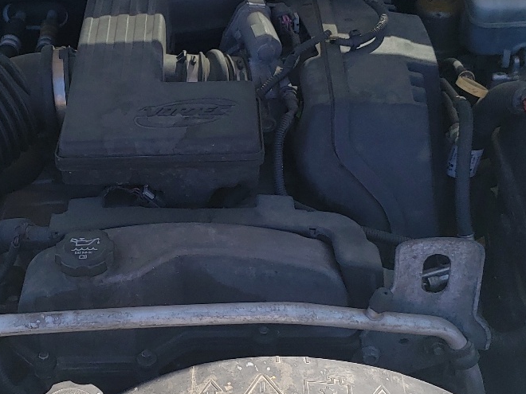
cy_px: 189
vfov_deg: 23.3
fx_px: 957
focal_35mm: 63
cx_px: 171
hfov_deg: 30.5
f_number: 1.5
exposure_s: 1/1250
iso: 50
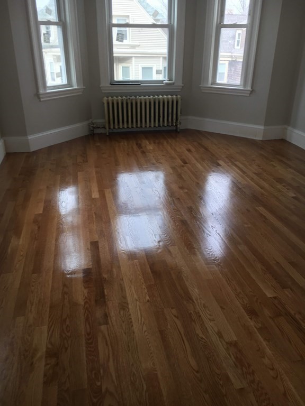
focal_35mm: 29
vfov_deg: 61.7
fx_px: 341
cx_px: 152
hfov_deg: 48.2
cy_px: 203
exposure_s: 1/100
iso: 32
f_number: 2.2
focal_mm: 4.15
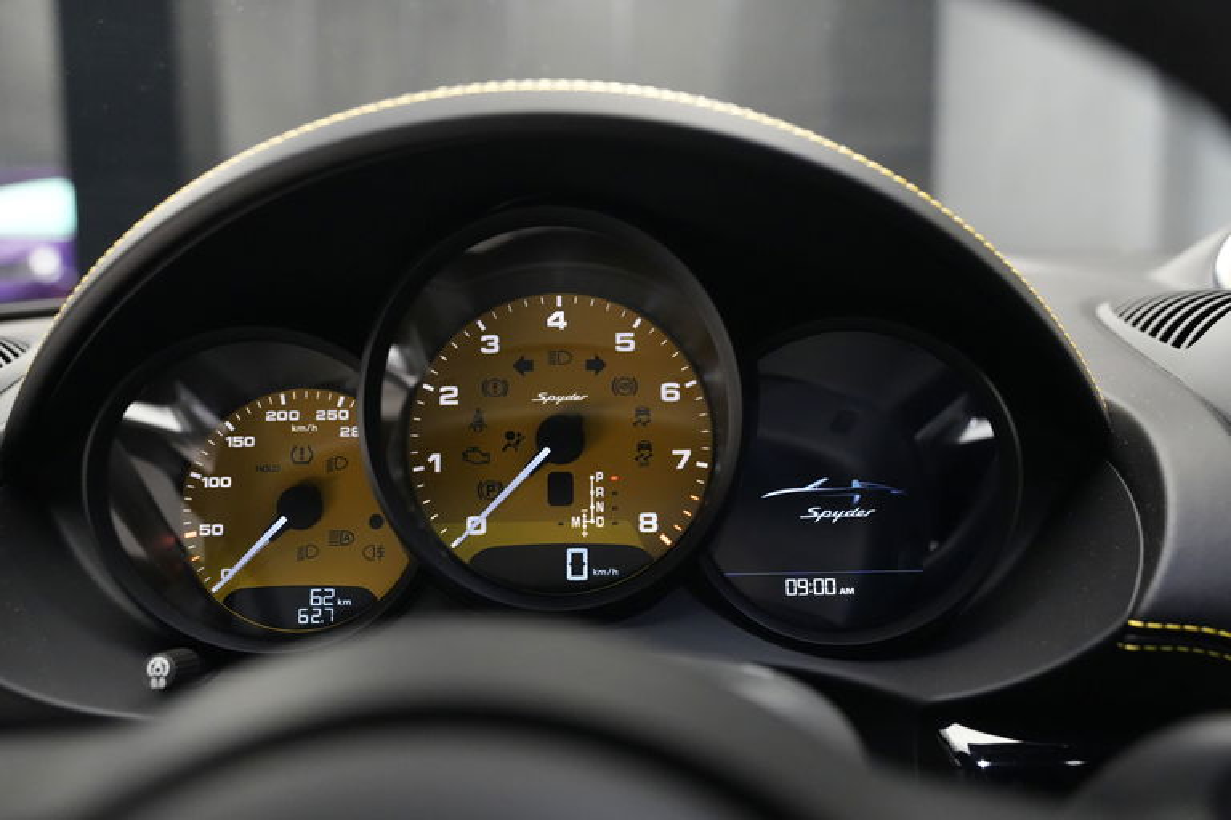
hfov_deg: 57.2
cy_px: 410
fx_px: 1128
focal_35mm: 33
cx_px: 616
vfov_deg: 40.0
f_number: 4
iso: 10000
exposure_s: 1/60
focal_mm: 33
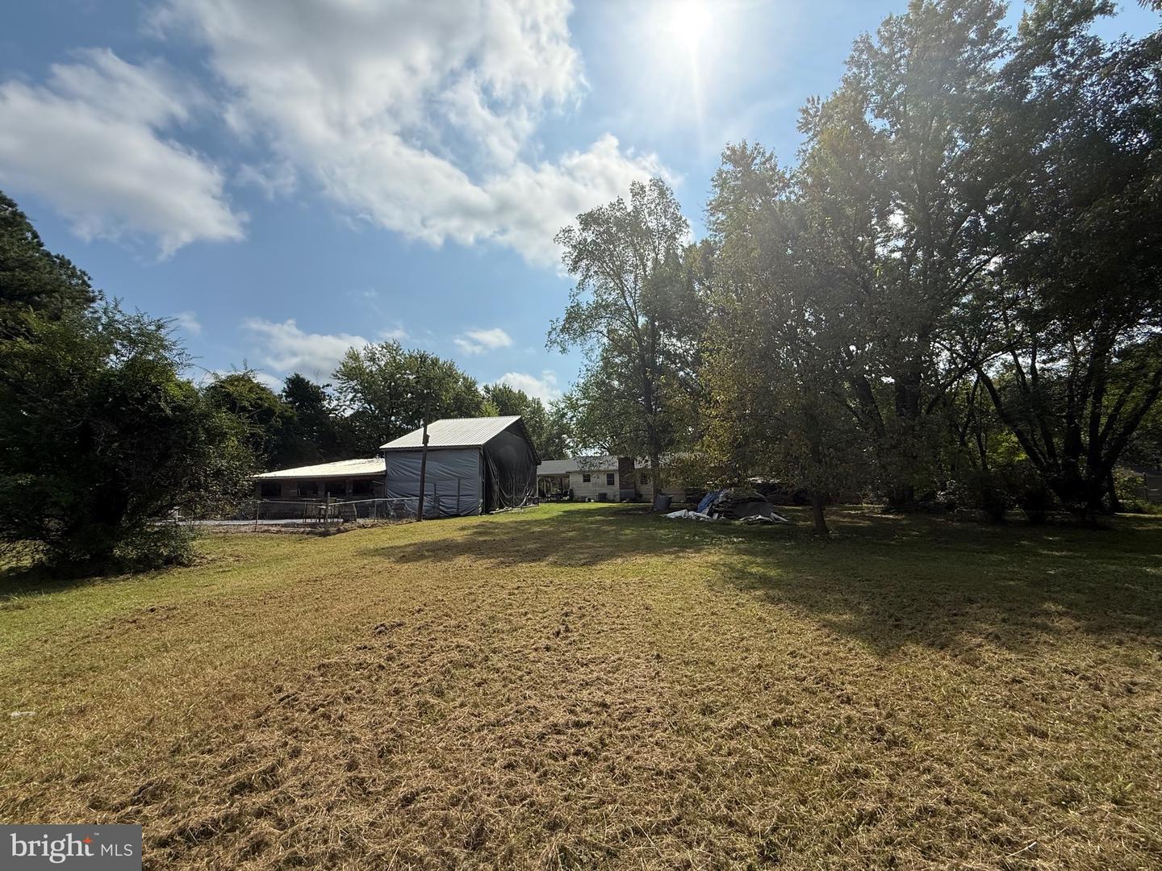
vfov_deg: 85.7
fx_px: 470
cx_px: 581
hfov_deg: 102.1
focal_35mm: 14
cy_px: 436
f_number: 2.2
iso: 50
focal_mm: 2.22
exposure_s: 1/4425
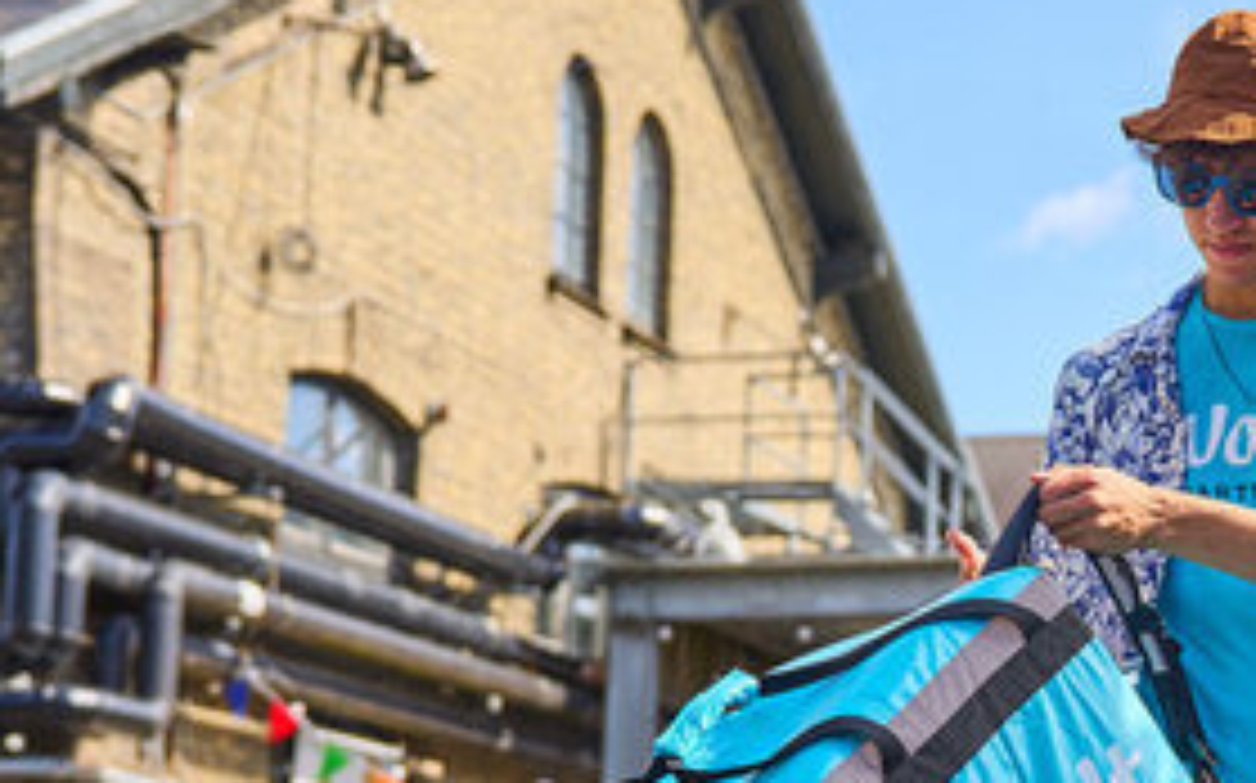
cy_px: 693
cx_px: 1283
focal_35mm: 100
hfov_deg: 20.1
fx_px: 3421
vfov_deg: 13.0
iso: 125
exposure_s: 1/1250
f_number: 2.8
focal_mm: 38
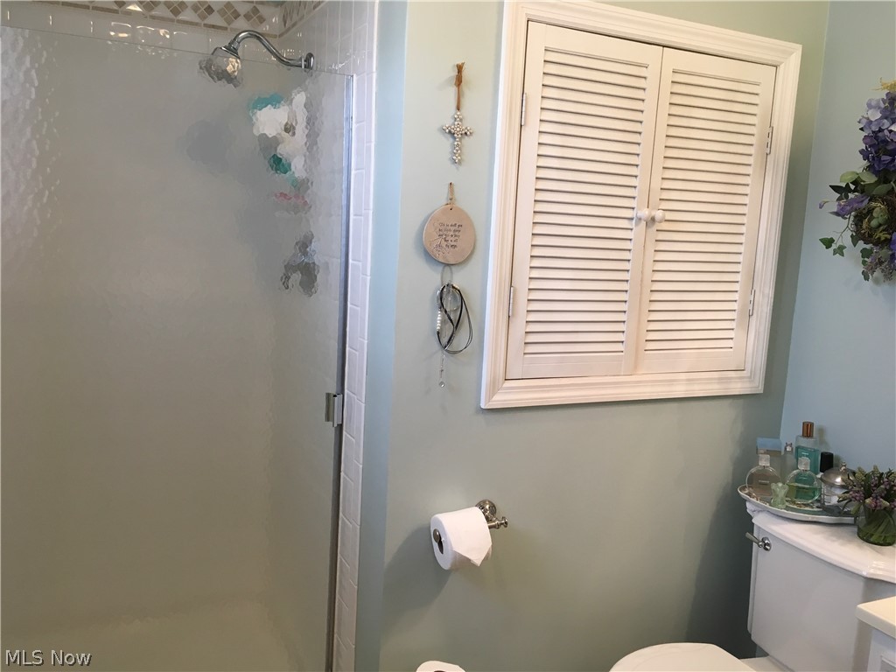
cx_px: 448
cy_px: 336
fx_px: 751
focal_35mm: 29
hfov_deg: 61.7
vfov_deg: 48.2
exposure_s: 1/30
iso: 64
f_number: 2.2
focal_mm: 4.15
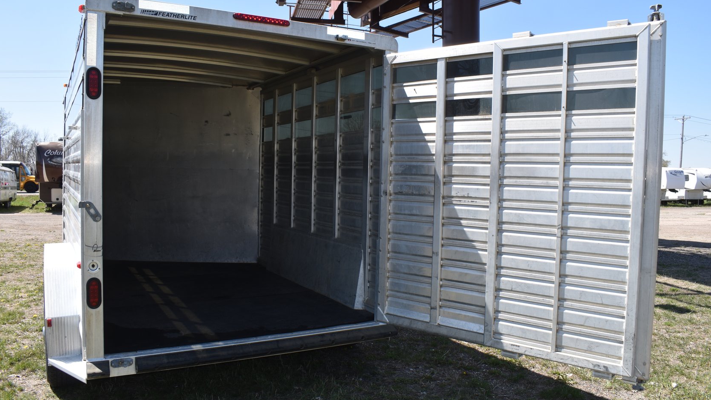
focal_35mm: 29
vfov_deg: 40.2
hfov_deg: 66.1
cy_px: 205
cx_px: 363
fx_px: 547
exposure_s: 1/200
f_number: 7.1
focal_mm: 18
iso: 100
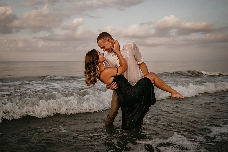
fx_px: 203
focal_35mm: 32
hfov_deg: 58.7
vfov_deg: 41.1
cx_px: 114
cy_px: 76
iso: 250
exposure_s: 1/800
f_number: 2.8
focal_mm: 32
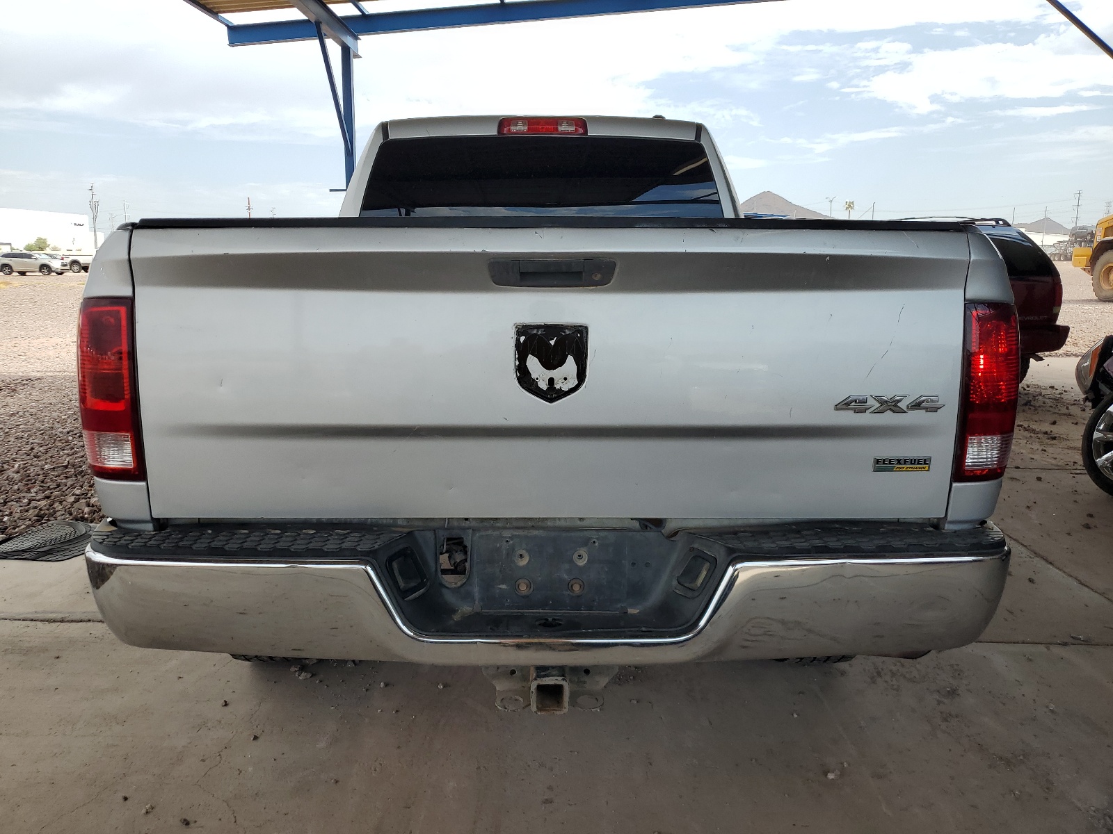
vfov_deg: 53.1
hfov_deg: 67.3
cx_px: 556
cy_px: 417
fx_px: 836
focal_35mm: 26
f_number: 1.5
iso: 50
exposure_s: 1/1667
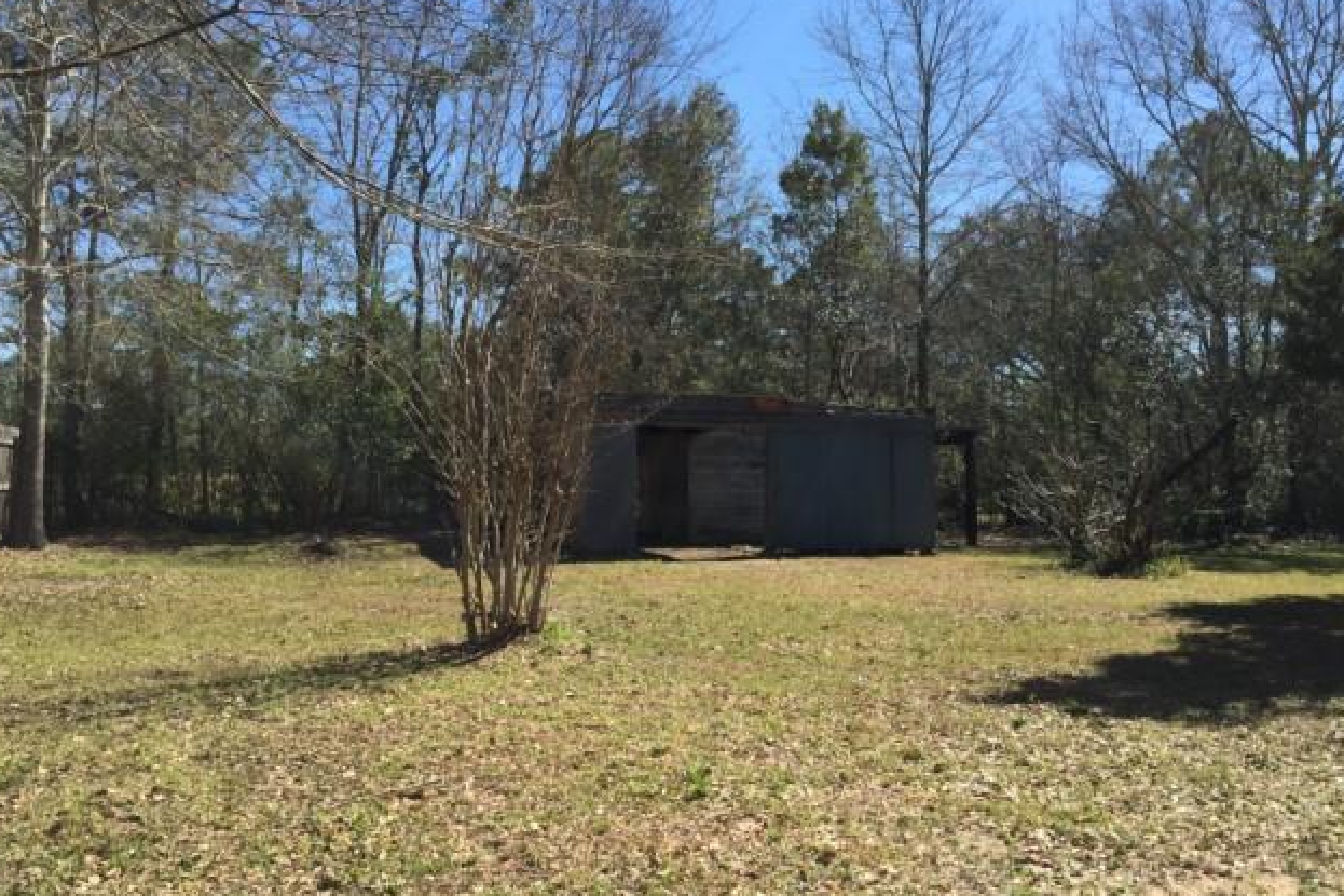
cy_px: 421
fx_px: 1157
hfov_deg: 60.3
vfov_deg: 42.3
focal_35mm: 31
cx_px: 662
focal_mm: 4.15
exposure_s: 1/1163
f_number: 2.2
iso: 32
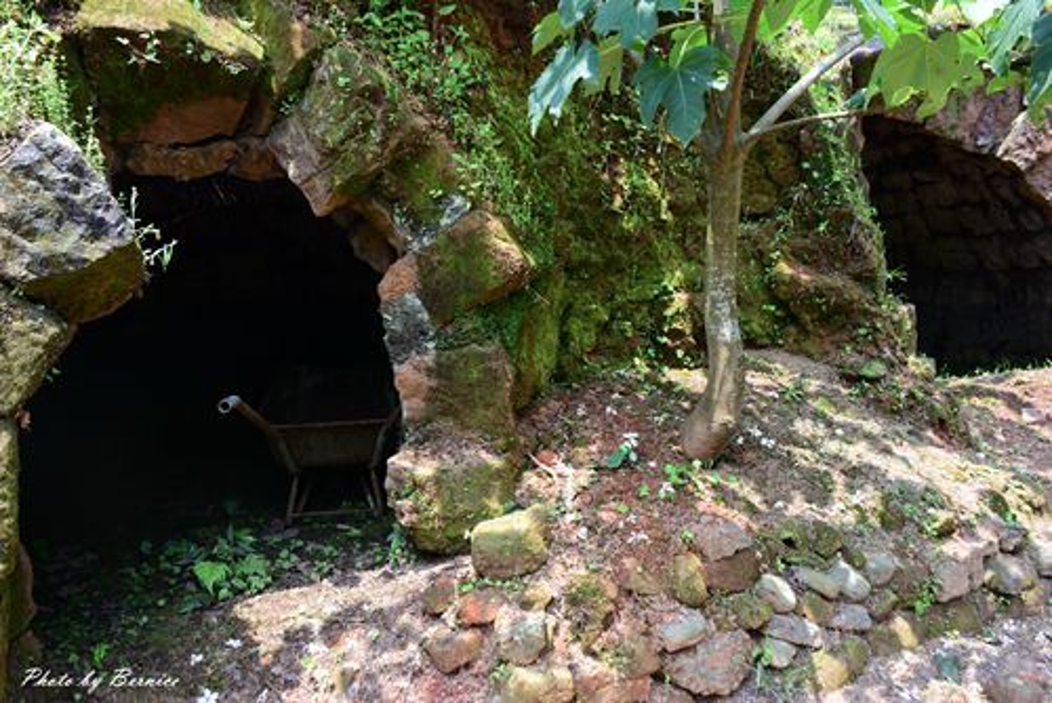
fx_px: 877
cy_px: 352
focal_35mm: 30
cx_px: 526
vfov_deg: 43.7
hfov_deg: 61.9
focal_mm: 20
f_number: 5.6
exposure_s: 1/100
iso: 100
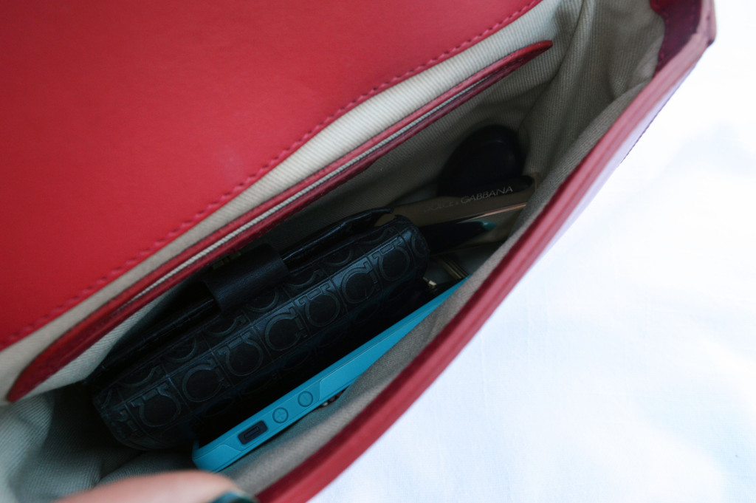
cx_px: 378
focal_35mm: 27
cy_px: 252
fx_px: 567
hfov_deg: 67.4
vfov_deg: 47.9
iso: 400
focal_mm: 18
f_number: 8
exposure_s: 1/60
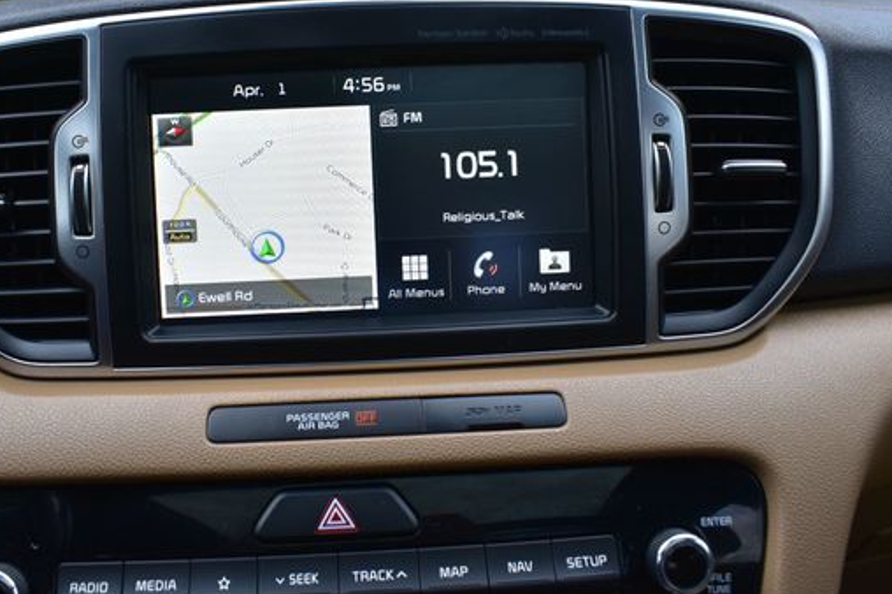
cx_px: 370
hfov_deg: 55.5
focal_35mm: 34
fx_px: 842
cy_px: 246
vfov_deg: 38.7
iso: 400
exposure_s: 1/50
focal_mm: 18
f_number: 8
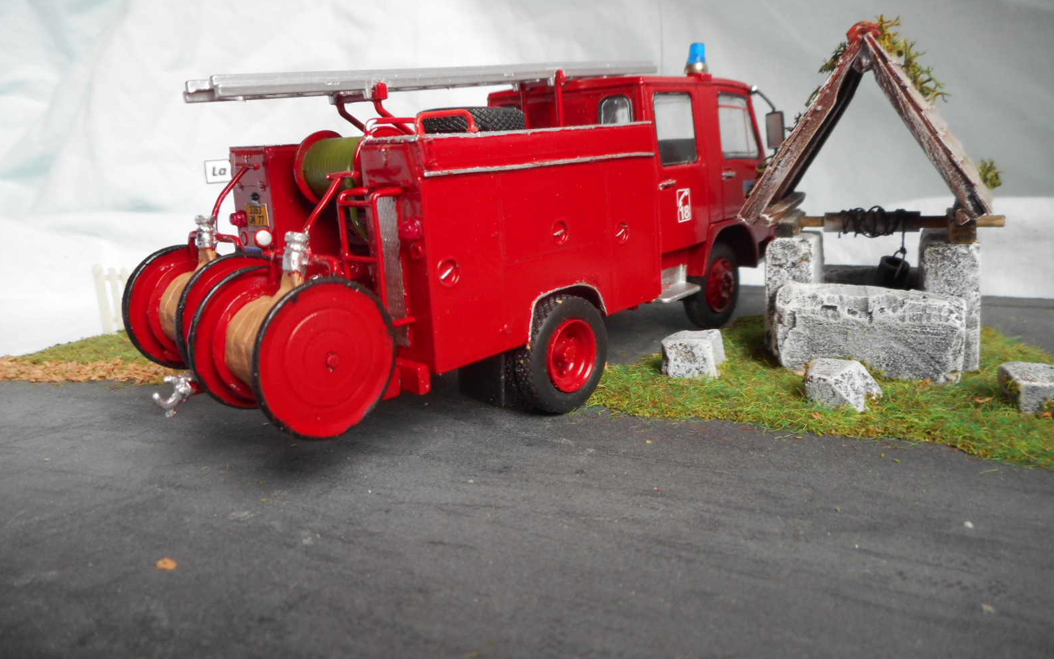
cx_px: 523
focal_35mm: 27
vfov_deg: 46.0
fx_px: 776
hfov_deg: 68.4
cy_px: 299
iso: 160
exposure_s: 1/30
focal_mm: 4.5
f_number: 3.7
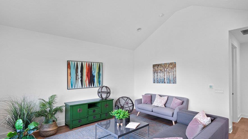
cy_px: 77
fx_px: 125
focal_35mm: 19
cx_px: 138
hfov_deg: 89.2
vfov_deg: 58.2
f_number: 8
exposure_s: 1/3
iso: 320
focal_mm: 16
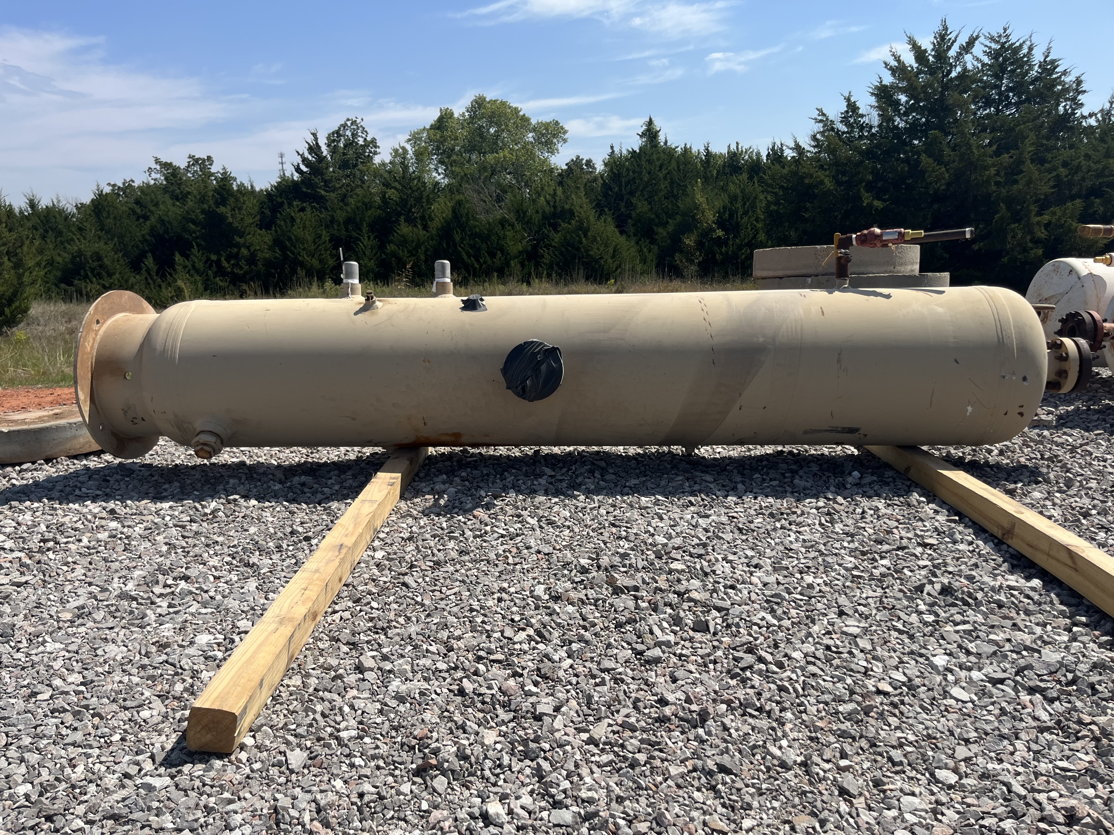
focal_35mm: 26
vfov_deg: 53.1
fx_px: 837
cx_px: 557
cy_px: 418
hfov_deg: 67.3
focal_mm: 5.1
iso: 50
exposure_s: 1/4149
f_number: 1.6
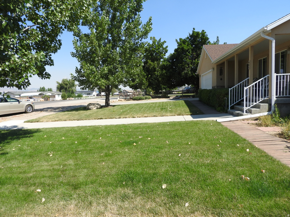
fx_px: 201
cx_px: 145
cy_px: 108
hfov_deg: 71.6
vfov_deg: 56.8
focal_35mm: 24
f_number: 3.3
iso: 100
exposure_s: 1/1000
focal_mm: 4.3
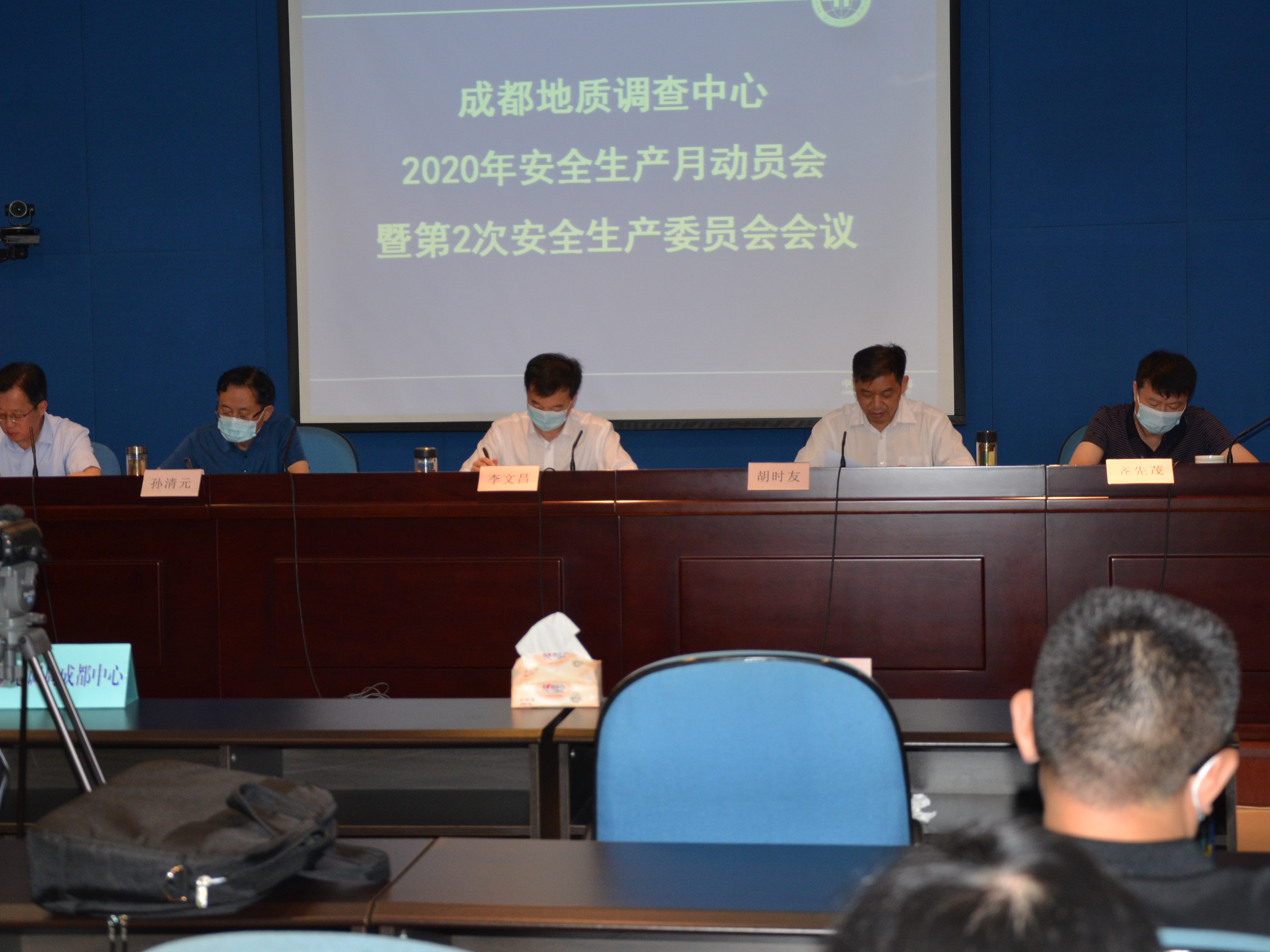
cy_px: 435
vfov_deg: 24.0
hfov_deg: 31.7
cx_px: 587
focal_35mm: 61
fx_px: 2238
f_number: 4.2
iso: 500
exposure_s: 1/60
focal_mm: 32
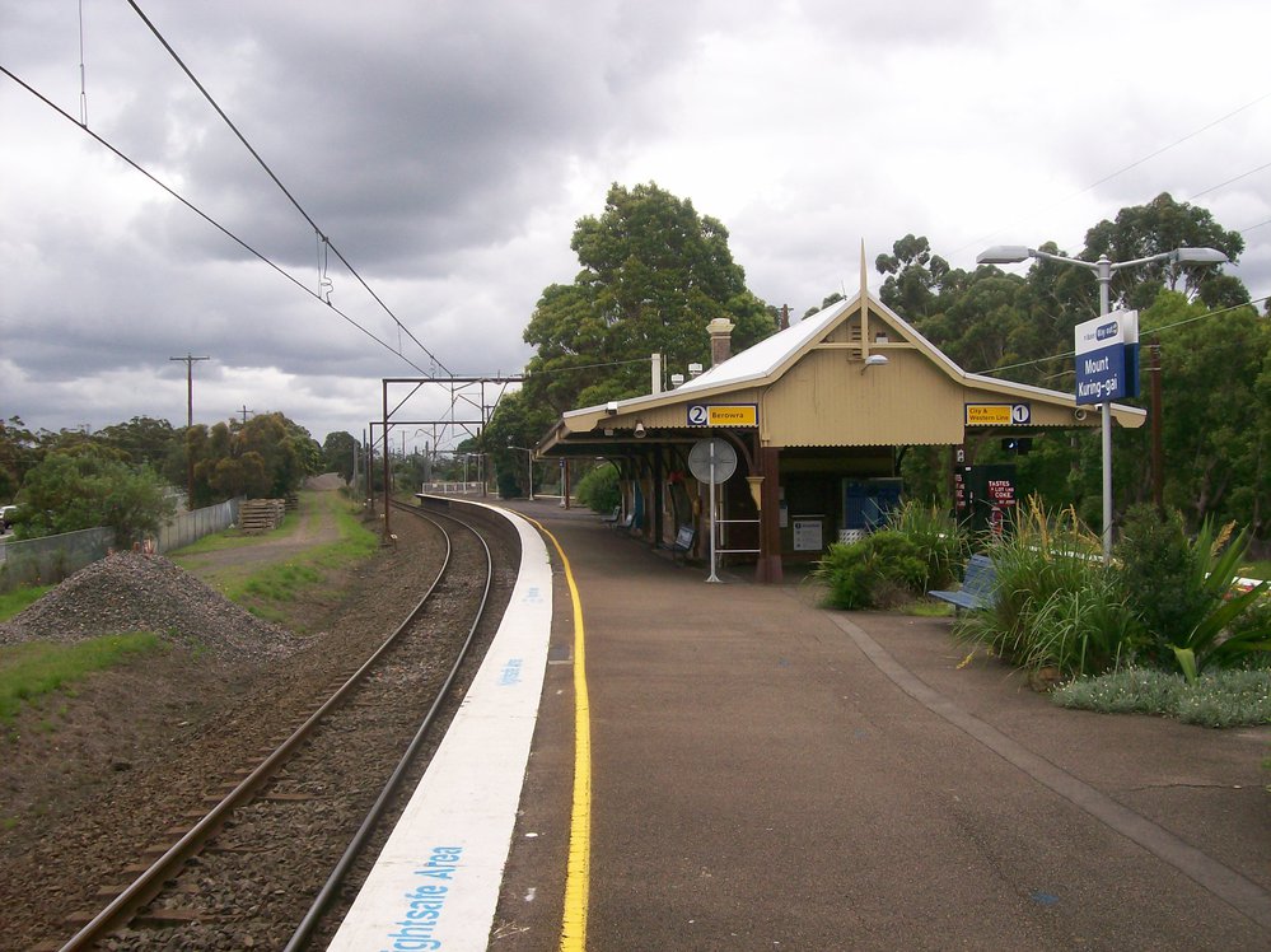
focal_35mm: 36
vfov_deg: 39.6
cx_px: 636
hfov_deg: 51.4
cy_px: 476
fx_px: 1321
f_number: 4.8
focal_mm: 6
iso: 80
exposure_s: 1/590
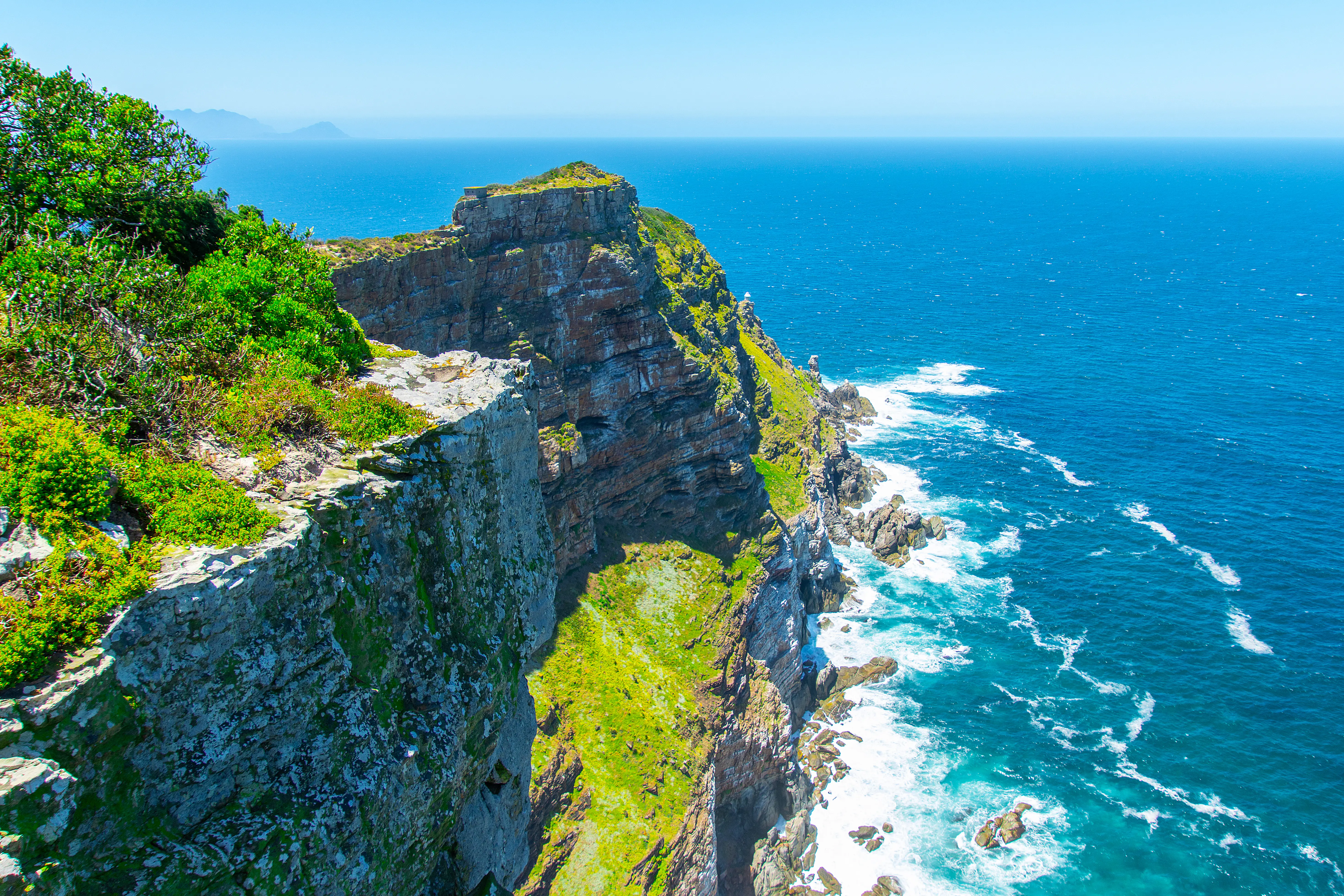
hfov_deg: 67.4
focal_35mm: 27
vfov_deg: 47.9
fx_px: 1008
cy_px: 448
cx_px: 672
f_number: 8
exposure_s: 1/100
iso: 160
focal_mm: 18
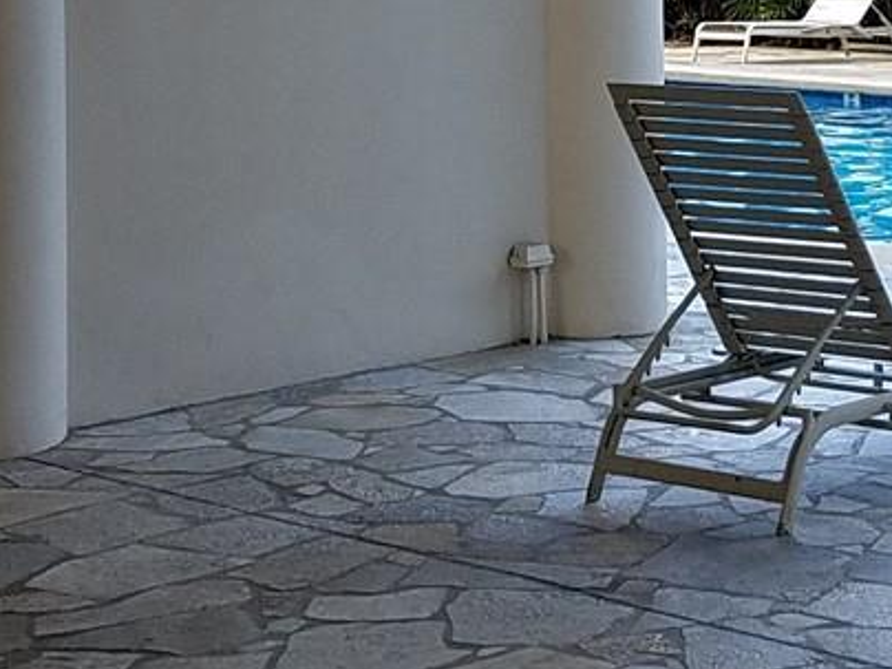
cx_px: 771
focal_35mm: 103
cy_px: -126
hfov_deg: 18.8
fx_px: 2654
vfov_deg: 14.0
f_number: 1.7
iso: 50
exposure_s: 1/176
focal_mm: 4.2
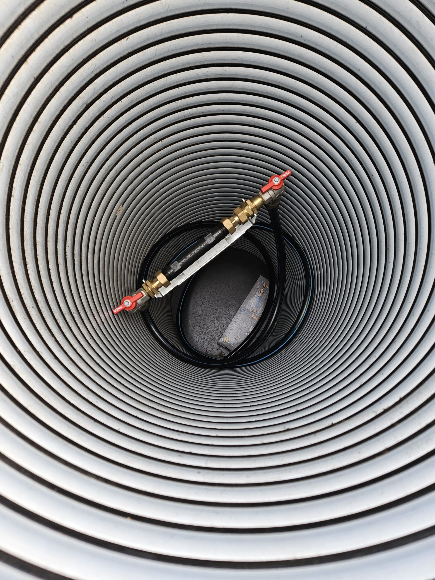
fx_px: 385
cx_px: 218
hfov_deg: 58.9
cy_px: 290
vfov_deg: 73.9
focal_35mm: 23
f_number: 1.8
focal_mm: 5.4
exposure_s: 1/359
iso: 200
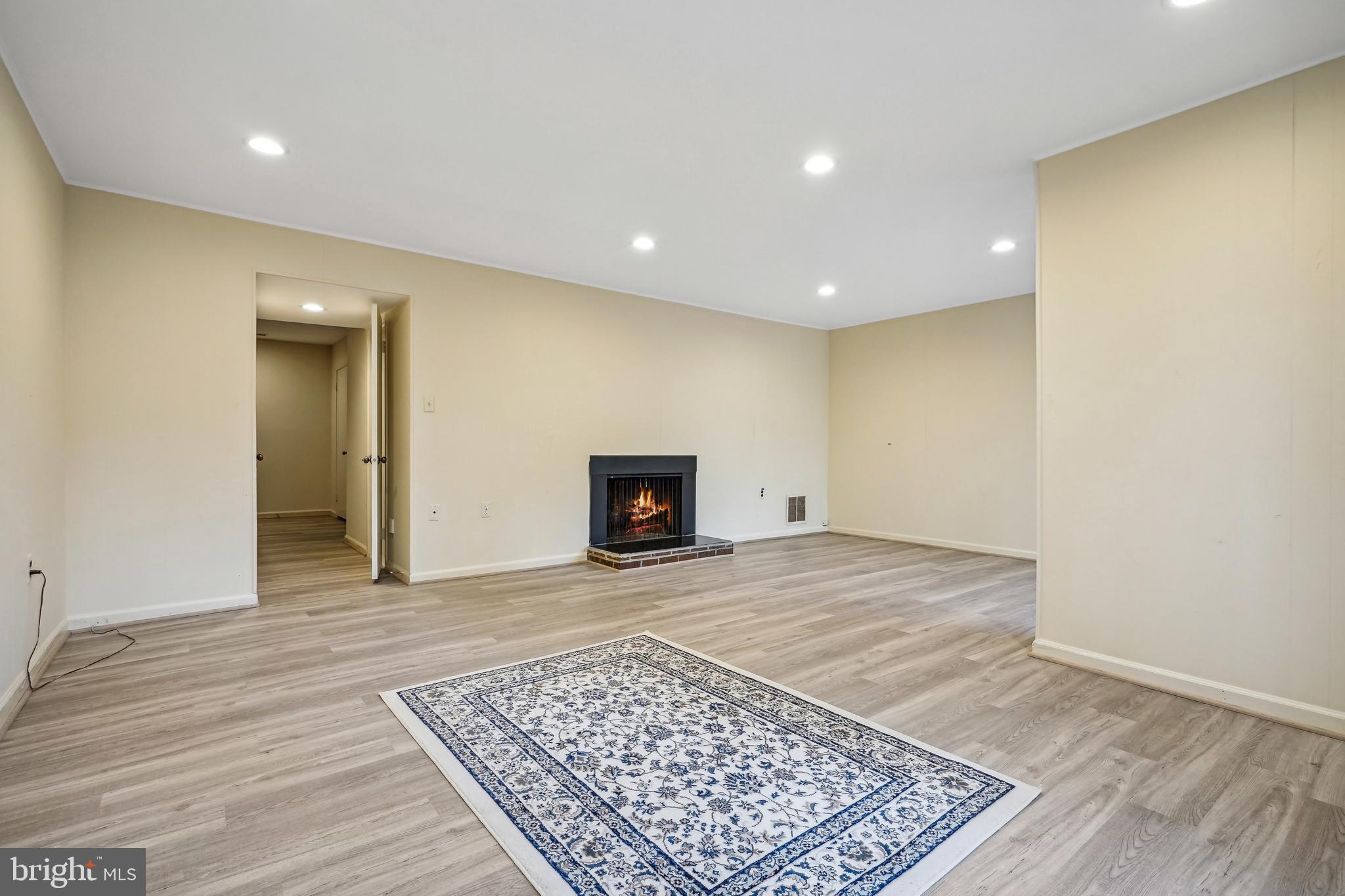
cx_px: 672
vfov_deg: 73.7
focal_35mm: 16
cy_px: 448
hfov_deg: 96.7
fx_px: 598
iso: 800
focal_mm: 16
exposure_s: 1/50
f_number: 9
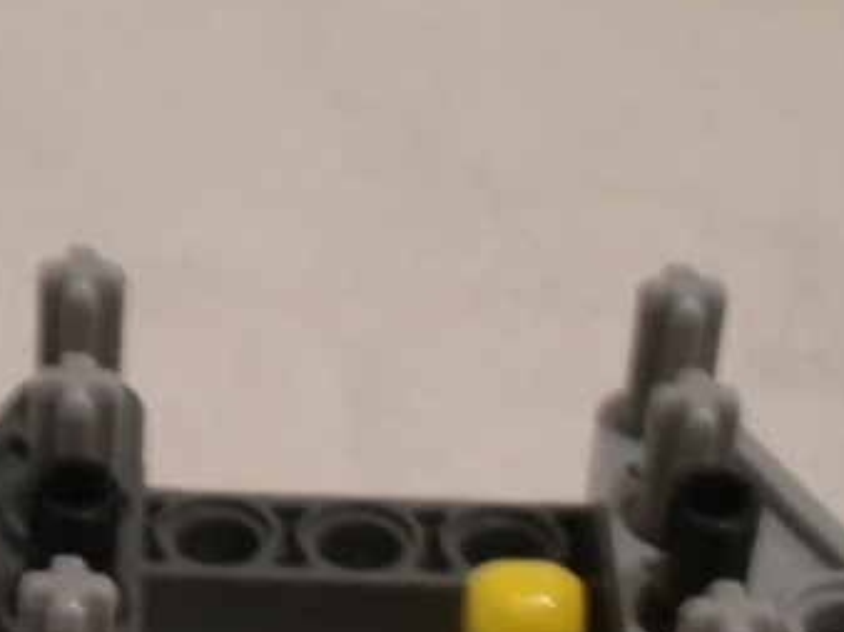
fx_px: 3827
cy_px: 727
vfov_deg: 9.3
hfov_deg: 12.5
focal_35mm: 157
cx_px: 202
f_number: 3.9
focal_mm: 9.3
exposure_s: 1/10.1
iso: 400
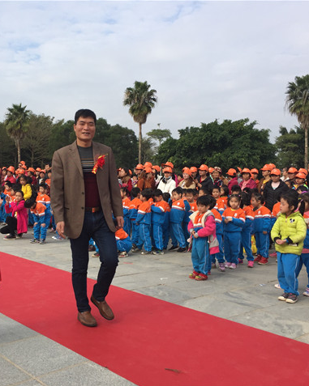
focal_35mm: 38
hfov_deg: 38.6
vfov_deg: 48.0
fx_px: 435
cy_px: 193
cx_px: 101
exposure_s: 1/1582
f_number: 2.2
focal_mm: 4.15
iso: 32
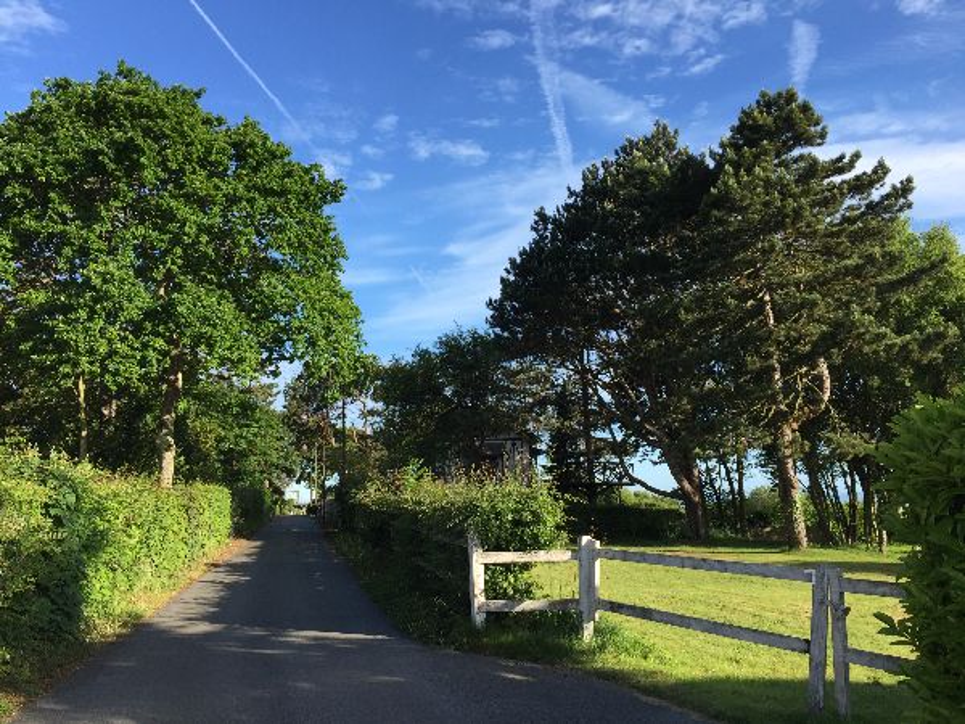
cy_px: 362
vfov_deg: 48.2
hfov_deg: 61.7
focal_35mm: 29
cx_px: 482
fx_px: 808
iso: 32
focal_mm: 4.15
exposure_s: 1/920
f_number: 2.2
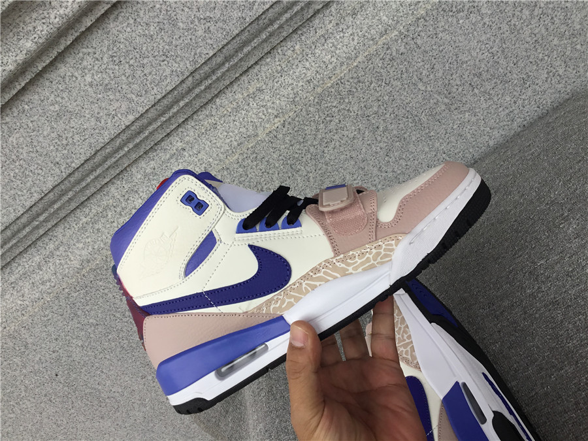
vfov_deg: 45.4
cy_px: 220
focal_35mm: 31
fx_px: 527
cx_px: 294
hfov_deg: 58.4
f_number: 2.4
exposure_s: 1/262
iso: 25
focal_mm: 3.3
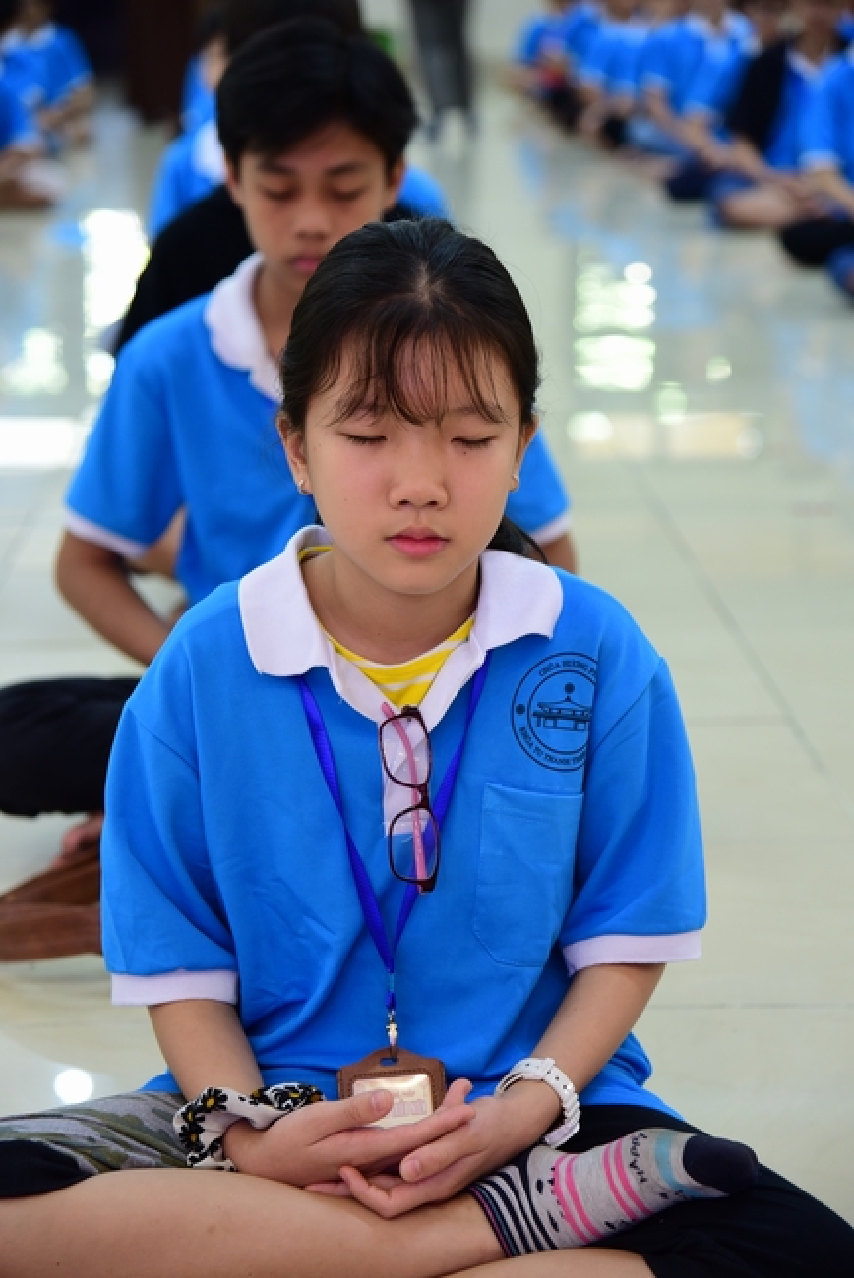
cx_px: 427
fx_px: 3270
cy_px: 639
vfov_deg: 22.1
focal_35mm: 92
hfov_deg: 14.9
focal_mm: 92
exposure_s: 1/40
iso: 1250
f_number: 4.5
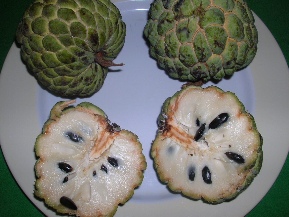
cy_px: 91
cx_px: 143
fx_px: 342
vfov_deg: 35.1
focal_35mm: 41
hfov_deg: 45.8
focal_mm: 5.8
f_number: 5.6
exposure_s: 1/60.1
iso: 50
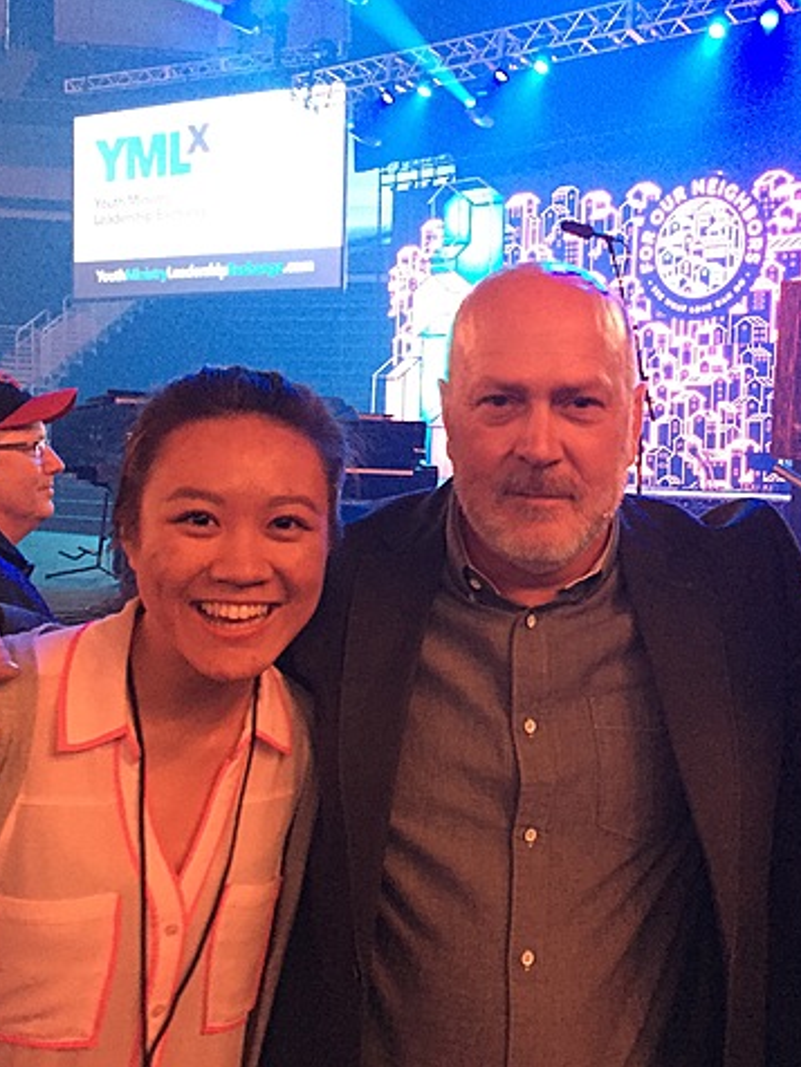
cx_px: 471
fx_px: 1203
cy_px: 531
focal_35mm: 39
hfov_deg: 36.7
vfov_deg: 47.9
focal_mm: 4.15
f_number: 2.2
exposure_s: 1/15
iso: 640
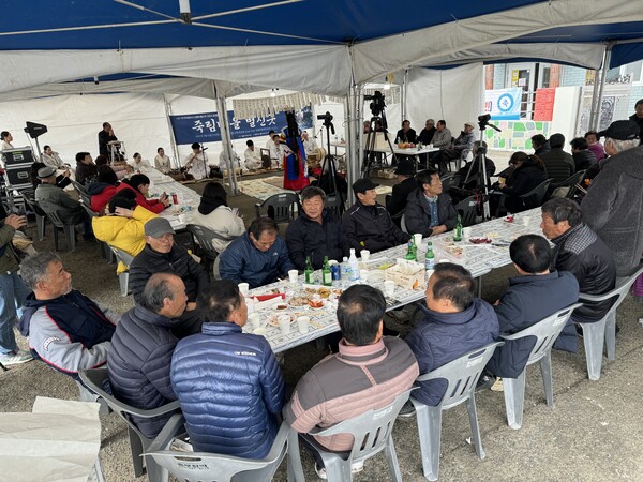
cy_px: 241
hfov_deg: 71.6
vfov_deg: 56.8
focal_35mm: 24
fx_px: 446
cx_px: 322
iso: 64
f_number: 1.78
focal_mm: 6.86
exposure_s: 1/230
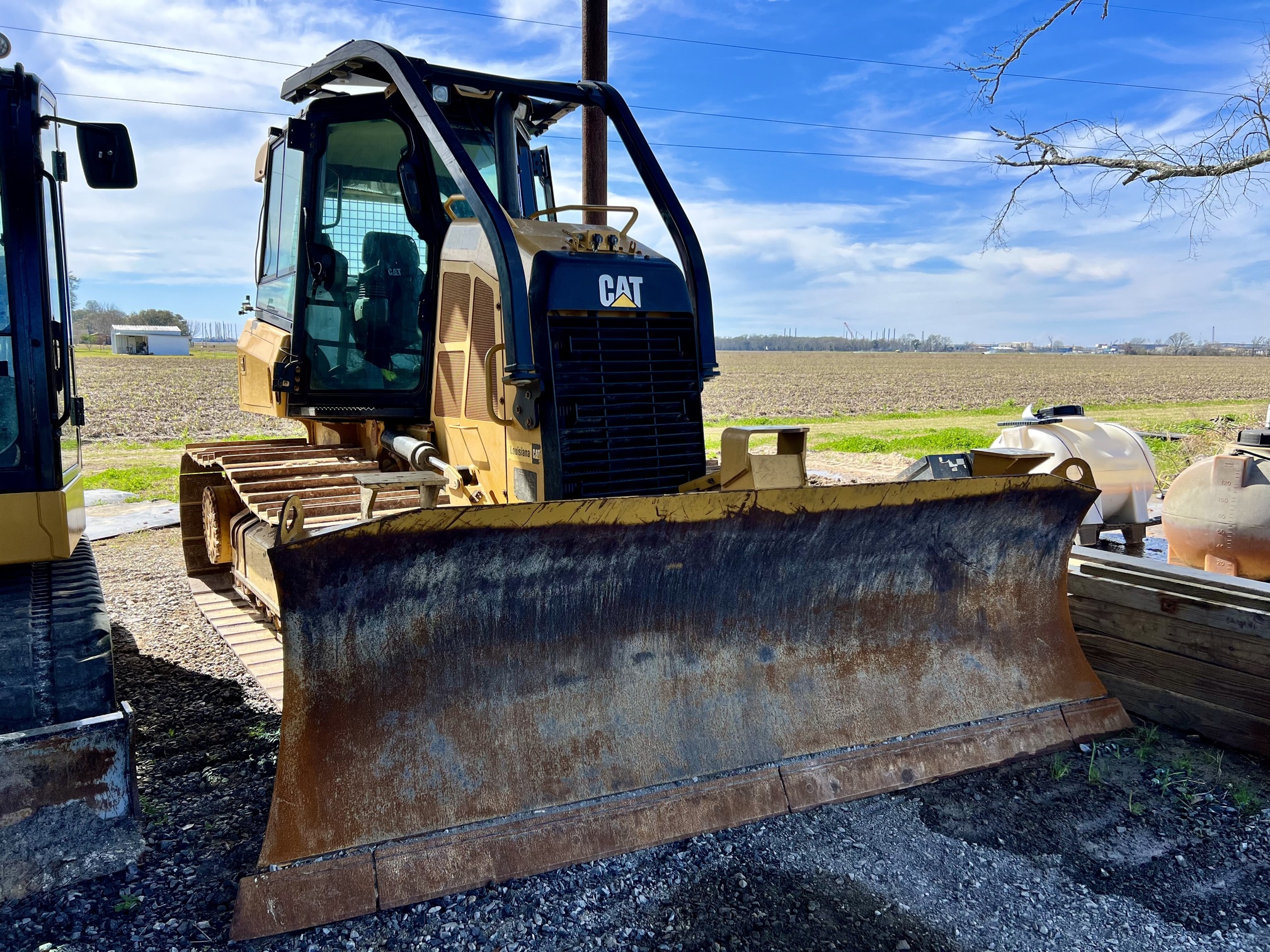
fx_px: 954
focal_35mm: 26
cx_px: 635
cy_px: 476
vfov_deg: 53.1
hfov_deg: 67.3
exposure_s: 1/2915
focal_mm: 5.7
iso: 50
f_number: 1.5
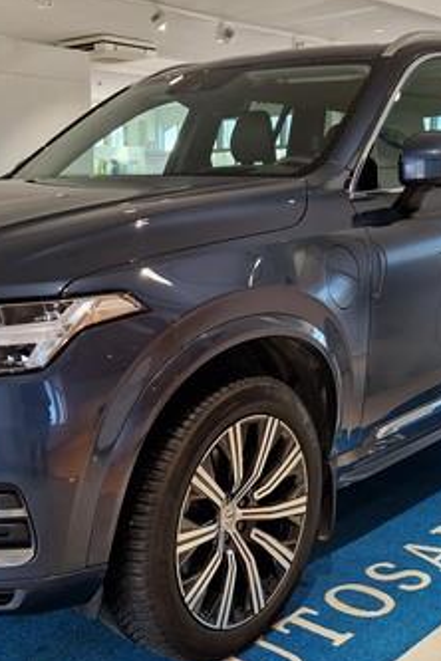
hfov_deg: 29.1
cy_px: 435
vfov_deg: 42.2
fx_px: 845
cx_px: 165
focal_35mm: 46
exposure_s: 1/100
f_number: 1.8
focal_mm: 5.4
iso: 50
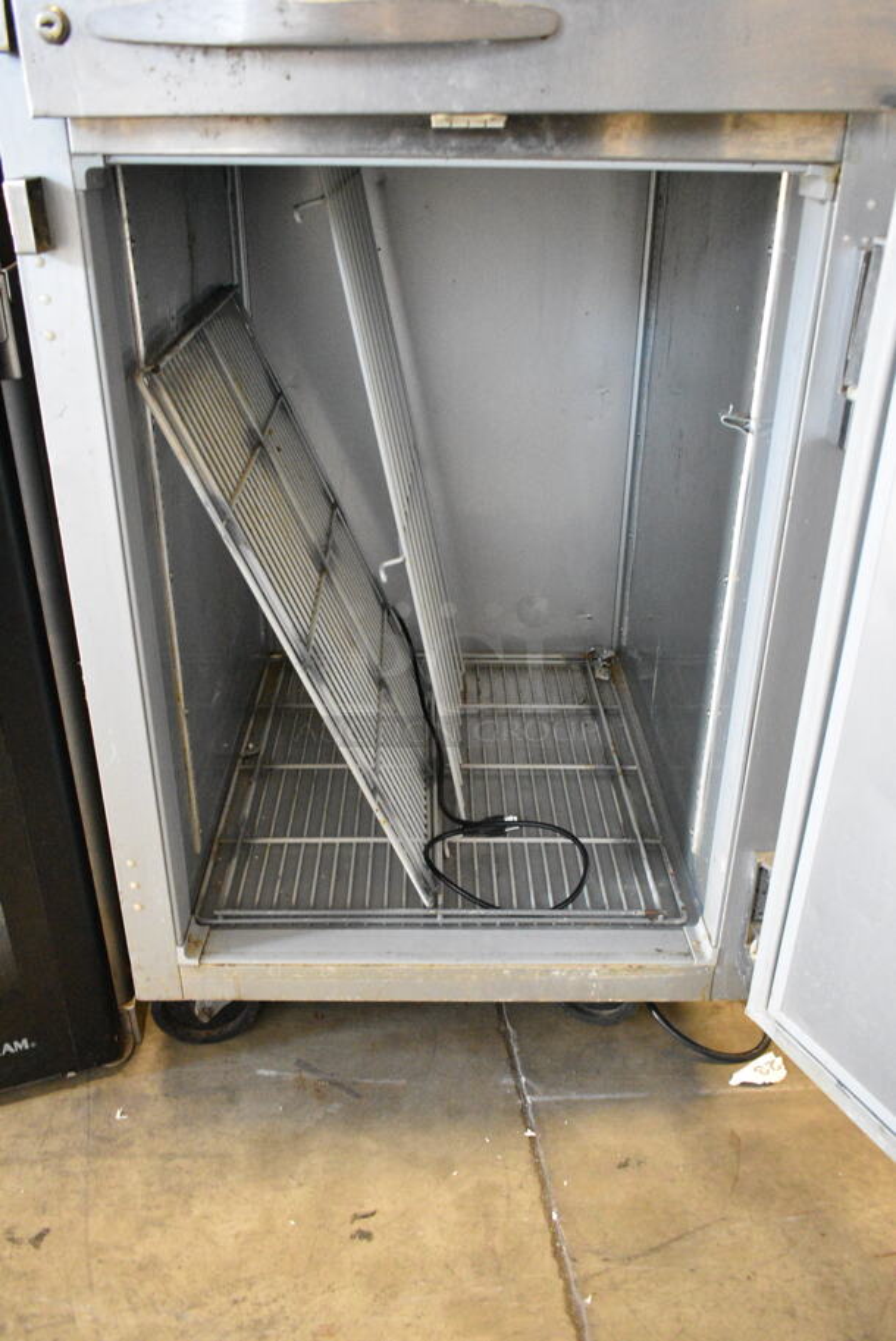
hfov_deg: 43.7
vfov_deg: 61.9
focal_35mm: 30
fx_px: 1118
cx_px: 448
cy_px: 670
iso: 6400
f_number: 5
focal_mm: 20
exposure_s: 1/100
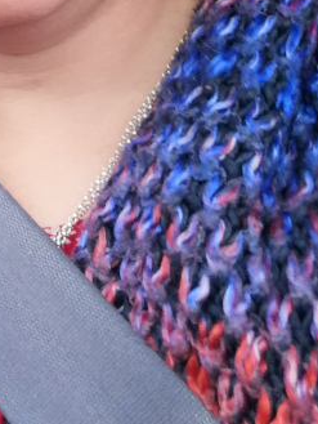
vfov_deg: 23.7
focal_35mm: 79
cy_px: 5
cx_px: -45
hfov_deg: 17.9
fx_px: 967
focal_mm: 3.81
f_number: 2
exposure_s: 1/33.3
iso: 100
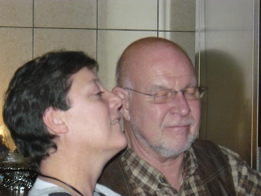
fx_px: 1704
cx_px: 130
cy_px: 98
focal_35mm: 226
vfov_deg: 6.6
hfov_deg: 8.8
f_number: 3.3
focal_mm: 37.7
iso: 400
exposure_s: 1/30
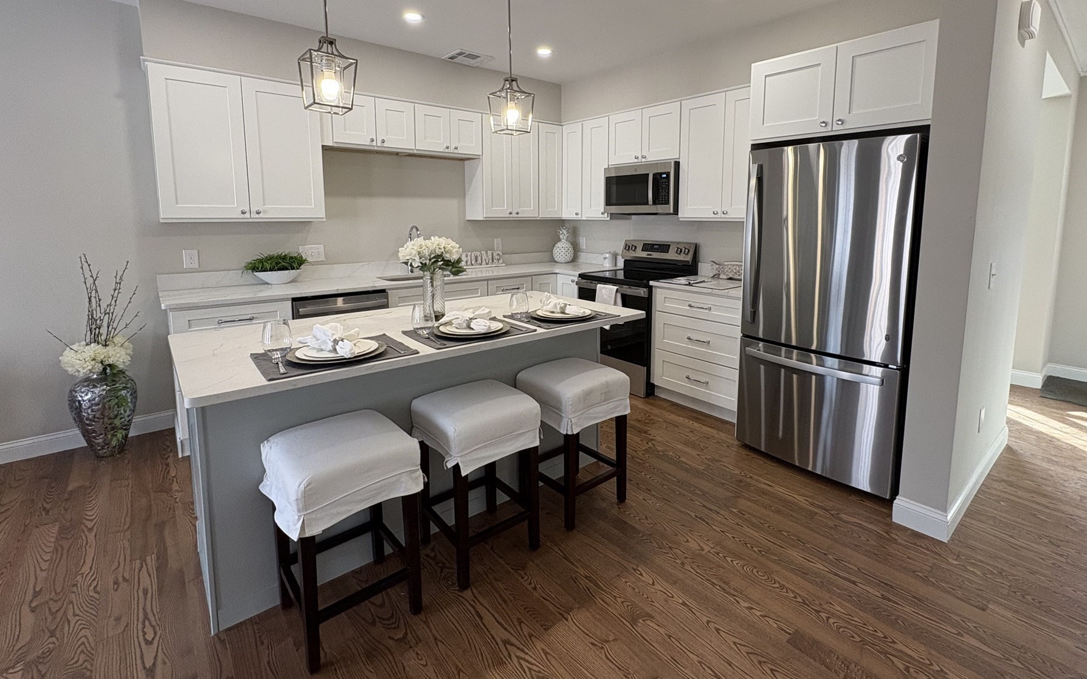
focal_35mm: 17
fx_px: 504
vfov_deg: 67.4
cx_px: 564
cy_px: 274
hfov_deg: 94.3
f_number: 2.2
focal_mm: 2.22
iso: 160
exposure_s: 1/120
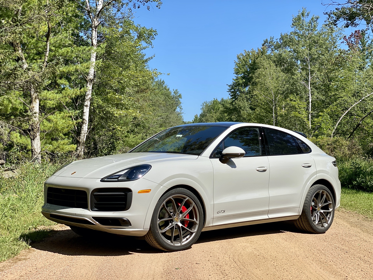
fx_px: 560
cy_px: 140
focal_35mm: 52
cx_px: 186
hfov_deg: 36.8
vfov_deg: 28.0
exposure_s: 1/1453
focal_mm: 6
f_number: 2
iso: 20
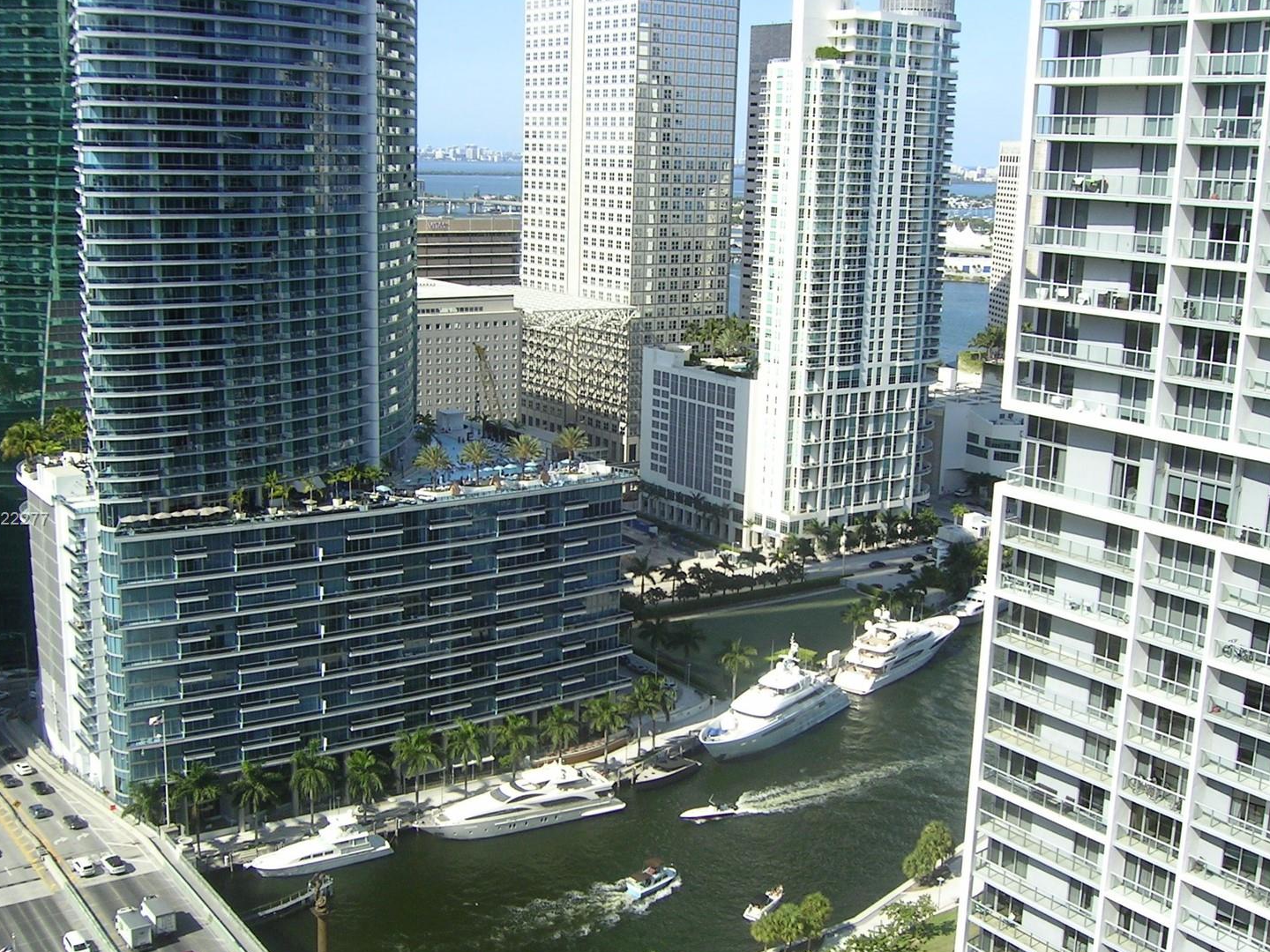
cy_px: 520
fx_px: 1468
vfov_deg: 35.9
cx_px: 615
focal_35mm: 40
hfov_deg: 46.8
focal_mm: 5.6
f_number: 4.8
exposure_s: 1/327
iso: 50
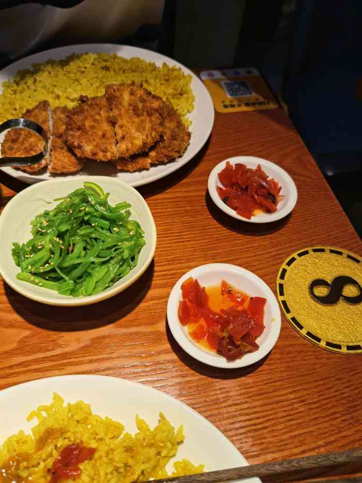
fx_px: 376
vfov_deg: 65.3
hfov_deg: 51.4
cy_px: 242
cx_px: 181
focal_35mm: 27
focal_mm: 6.67
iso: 160
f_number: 1.9
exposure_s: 1/909
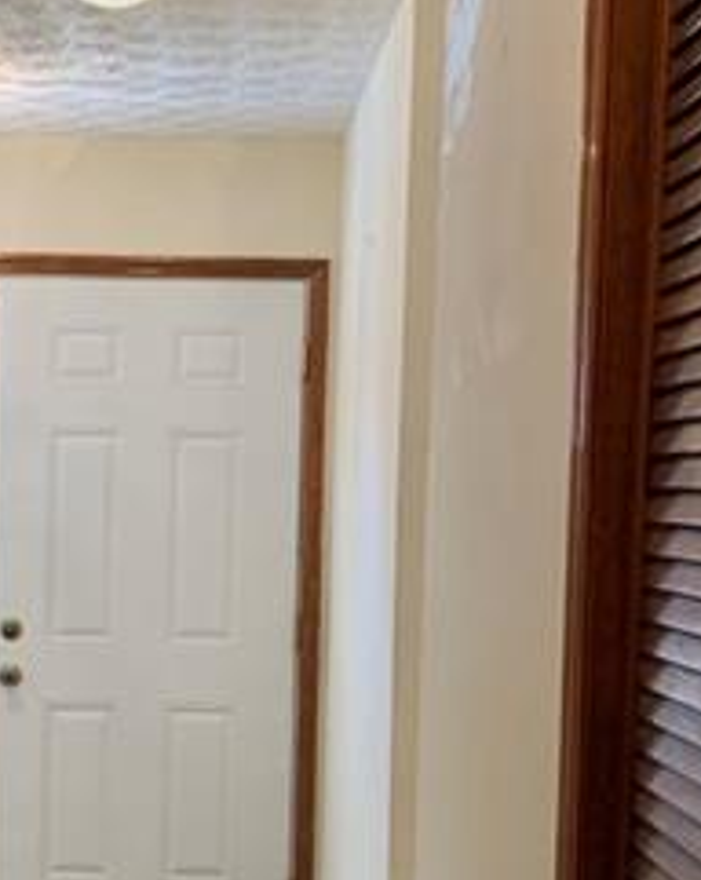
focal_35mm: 81
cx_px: 99
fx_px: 2106
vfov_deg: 23.3
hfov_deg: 18.6
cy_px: 686
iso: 125
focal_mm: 4.25
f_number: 1.8
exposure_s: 1/60
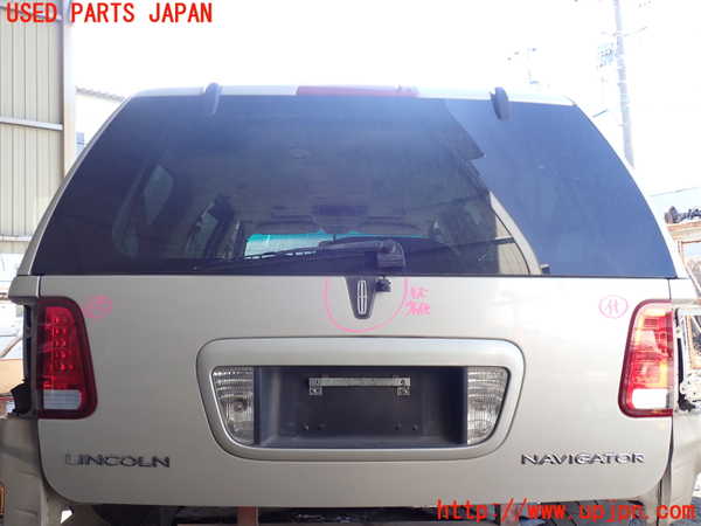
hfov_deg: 60.0
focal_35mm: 30
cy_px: 263
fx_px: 608
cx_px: 350
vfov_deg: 46.8
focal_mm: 5.4
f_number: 3.2
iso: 100
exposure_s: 1/100
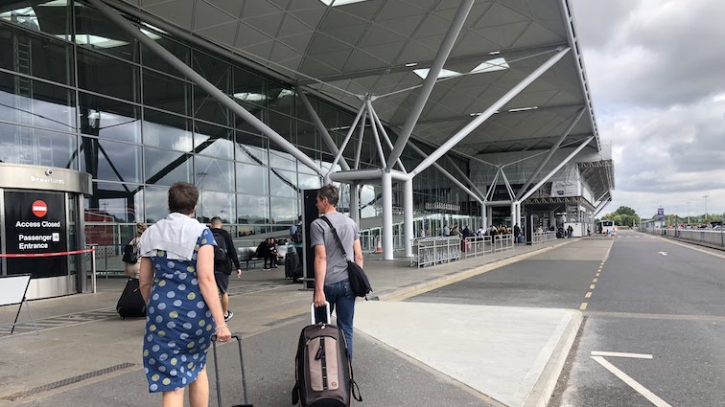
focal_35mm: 31
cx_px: 367
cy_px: 236
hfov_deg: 62.6
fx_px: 596
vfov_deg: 37.7
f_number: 1.8
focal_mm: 4
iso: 20
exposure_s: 1/991
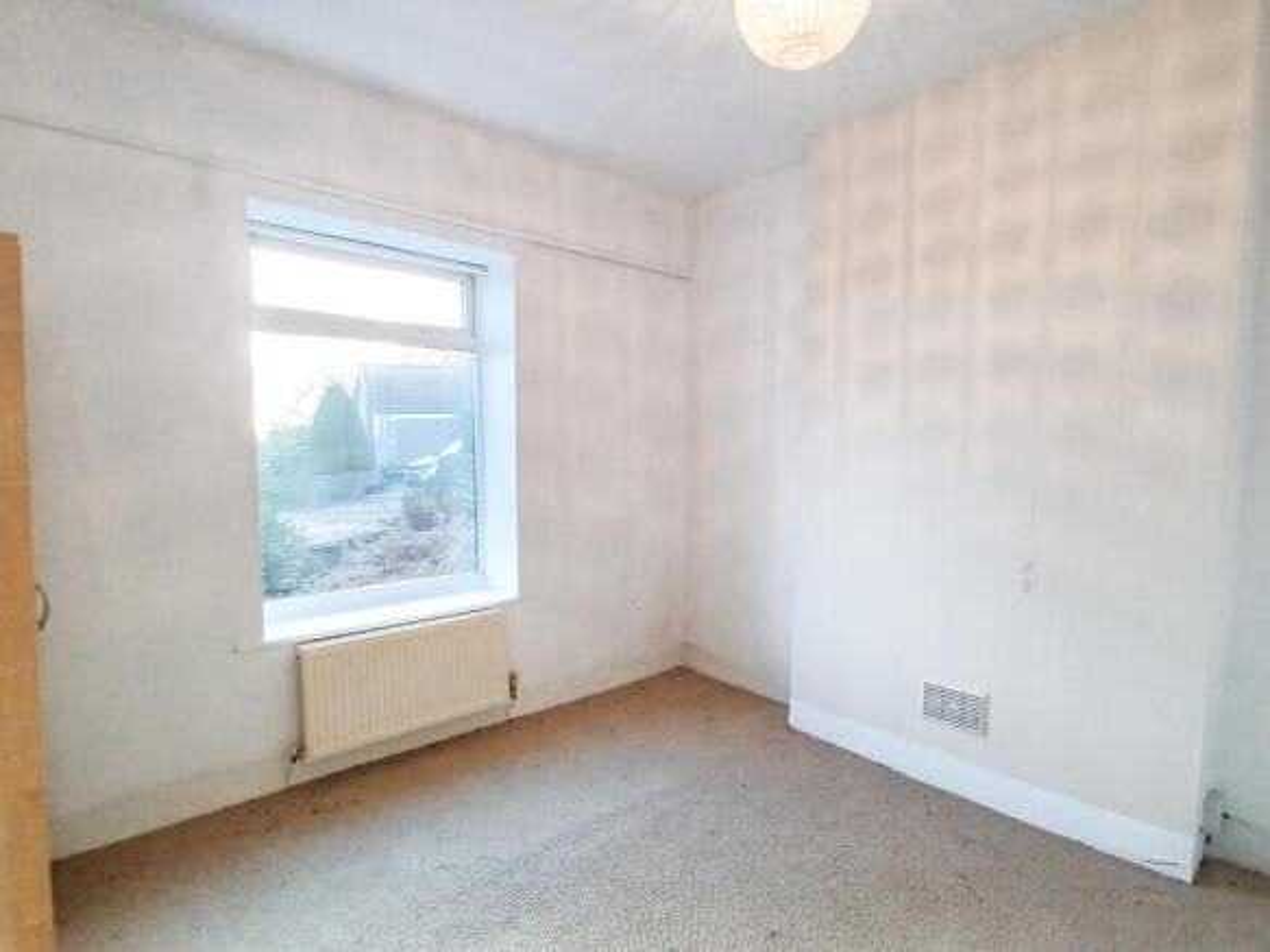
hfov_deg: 106.2
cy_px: 476
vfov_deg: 89.9
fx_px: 477
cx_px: 635
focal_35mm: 13
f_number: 2.2
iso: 64
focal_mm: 1.42
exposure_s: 1/50
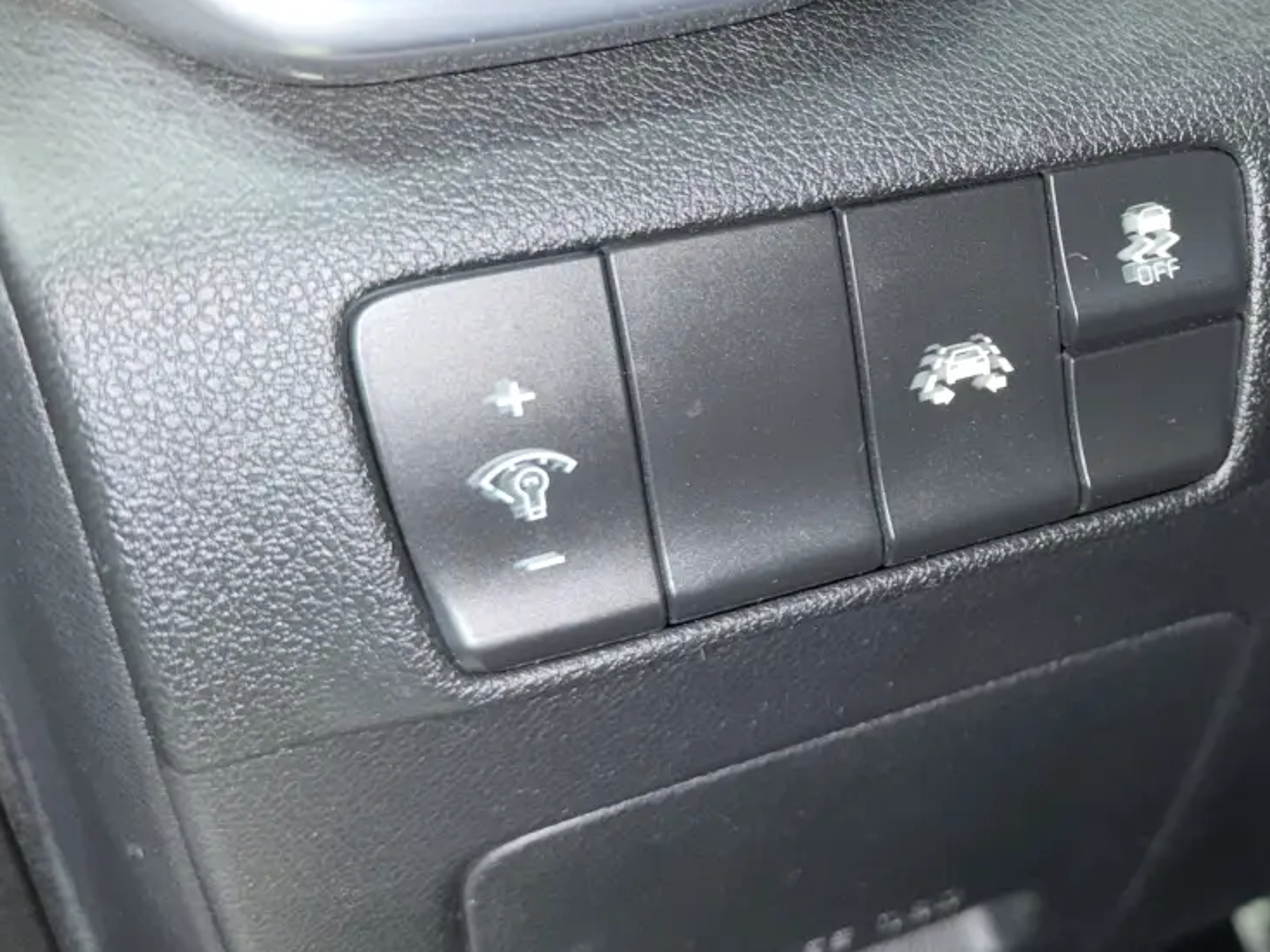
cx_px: 1135
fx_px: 1724
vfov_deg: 30.5
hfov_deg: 37.8
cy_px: 266
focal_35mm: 47
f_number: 1.78
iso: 64
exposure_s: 1/4
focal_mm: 6.76
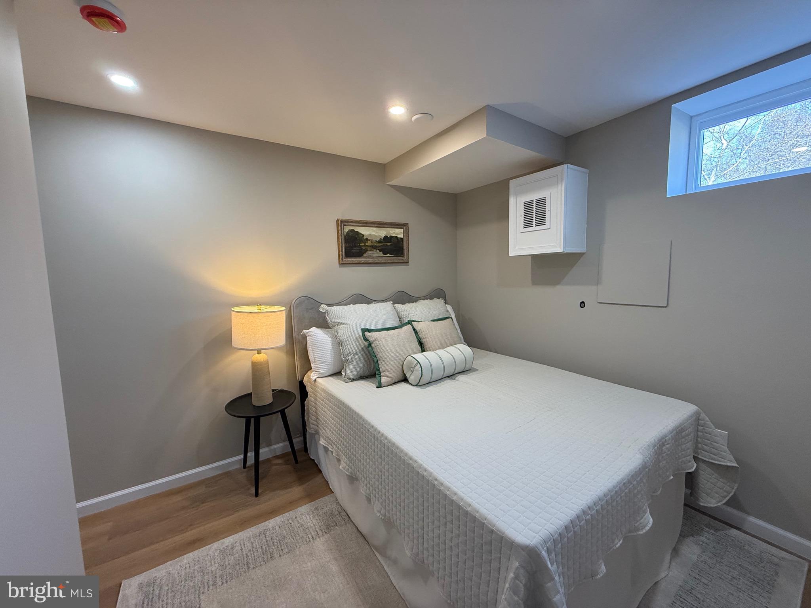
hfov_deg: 102.1
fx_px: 328
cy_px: 304
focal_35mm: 14
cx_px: 406
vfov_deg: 85.7
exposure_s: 1/120
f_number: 2.2
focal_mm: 2.22
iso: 250
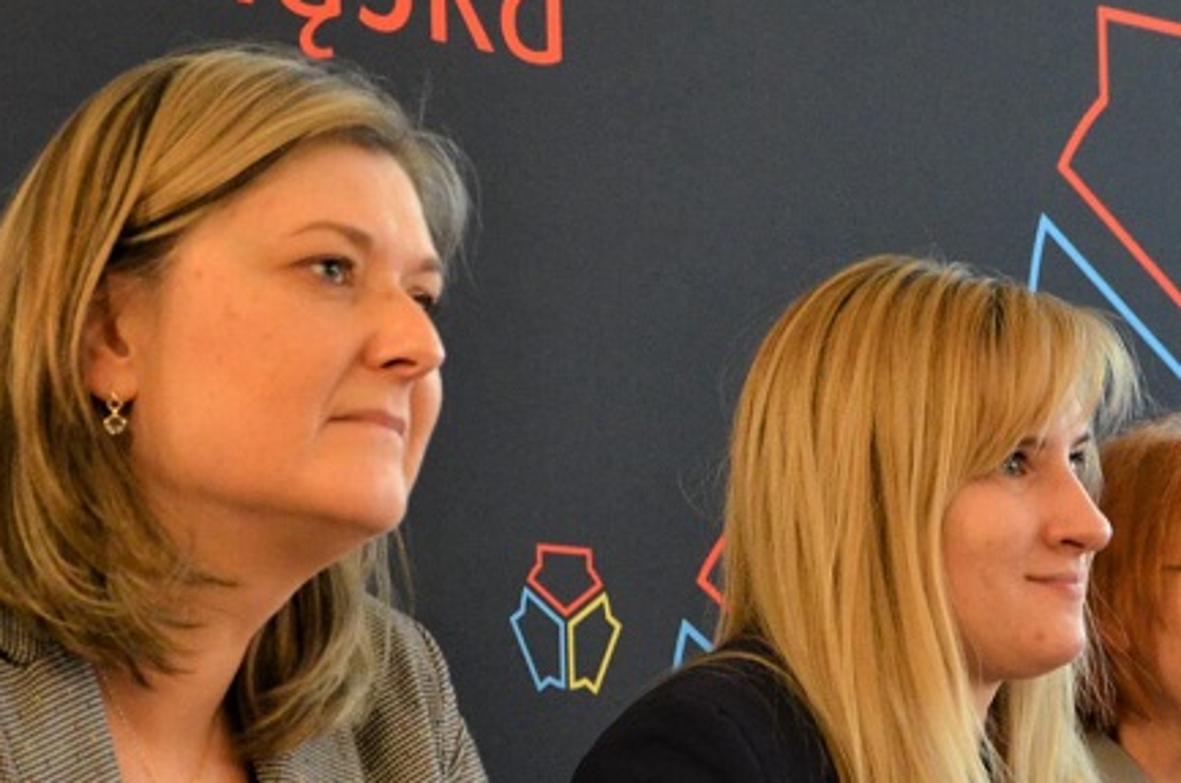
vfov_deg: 9.4
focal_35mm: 145
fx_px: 4761
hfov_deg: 14.1
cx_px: 791
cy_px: 677
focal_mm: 35
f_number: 4.5
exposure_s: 1/30
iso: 1800
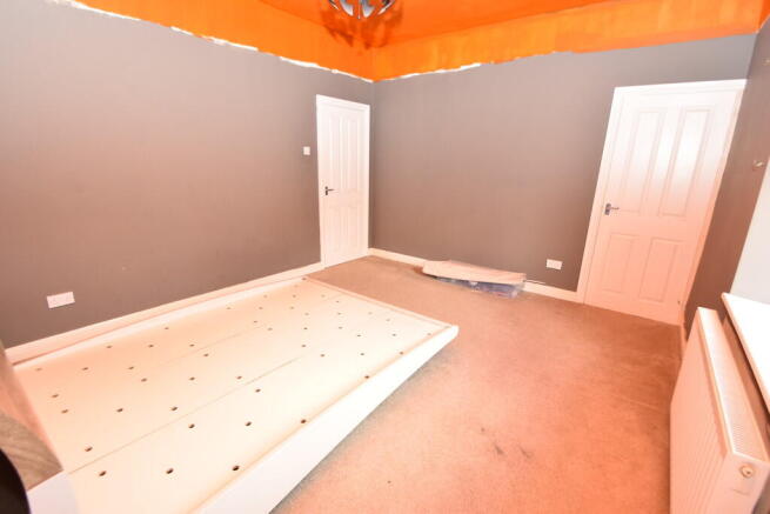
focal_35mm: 16
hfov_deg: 95.0
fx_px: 353
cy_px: 257
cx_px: 385
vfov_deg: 72.1
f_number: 5
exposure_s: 1/100
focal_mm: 11
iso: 800
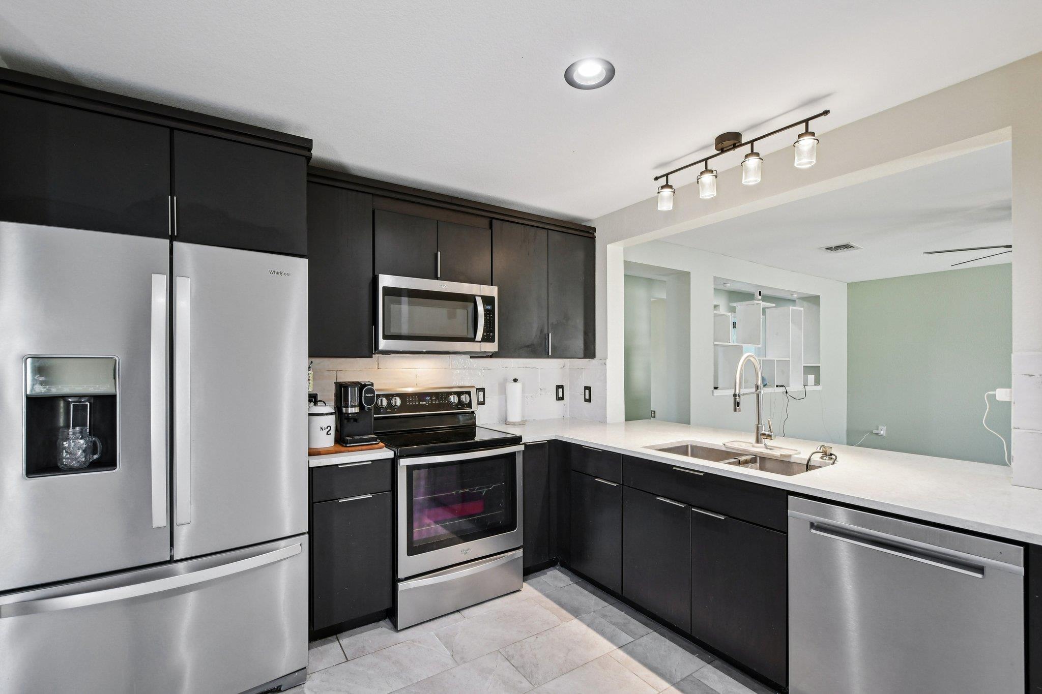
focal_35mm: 15
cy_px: 347
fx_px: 434
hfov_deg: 100.4
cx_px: 521
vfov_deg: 77.3
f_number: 8
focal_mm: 10
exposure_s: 1/13
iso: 400
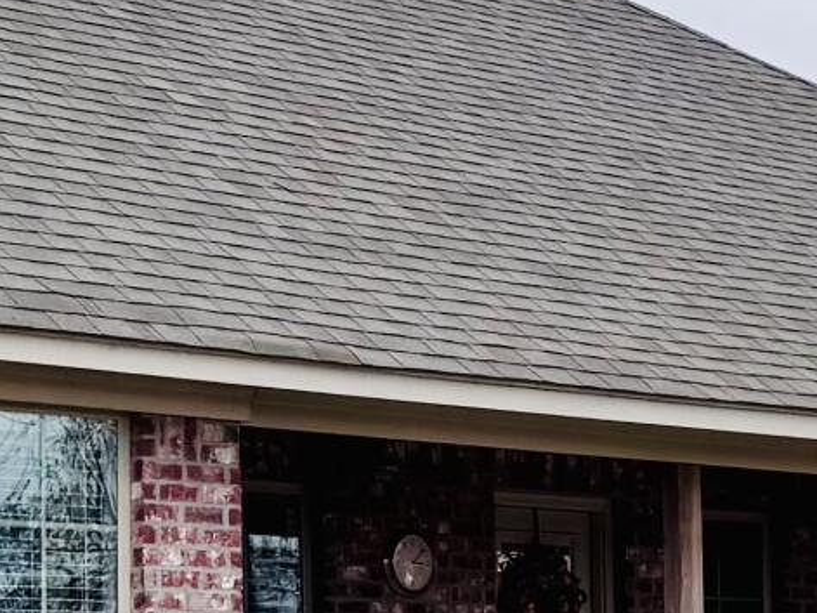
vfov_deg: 9.6
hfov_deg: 12.9
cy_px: 623
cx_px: 574
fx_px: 3610
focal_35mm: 153
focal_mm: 6.76
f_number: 1.78
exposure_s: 1/1395
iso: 80
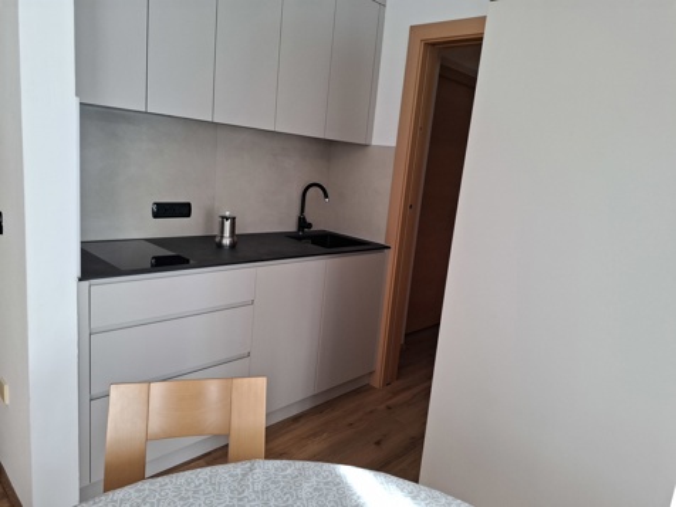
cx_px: 338
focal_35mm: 23
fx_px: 449
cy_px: 254
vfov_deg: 58.9
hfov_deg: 73.9
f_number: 1.8
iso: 100
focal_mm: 5.54
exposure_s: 1/120
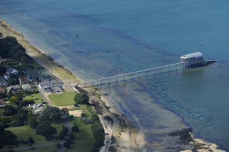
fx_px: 954
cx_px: 114
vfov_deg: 9.1
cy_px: 76
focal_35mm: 150
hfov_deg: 13.7
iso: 200
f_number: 6.3
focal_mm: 150
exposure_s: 1/800
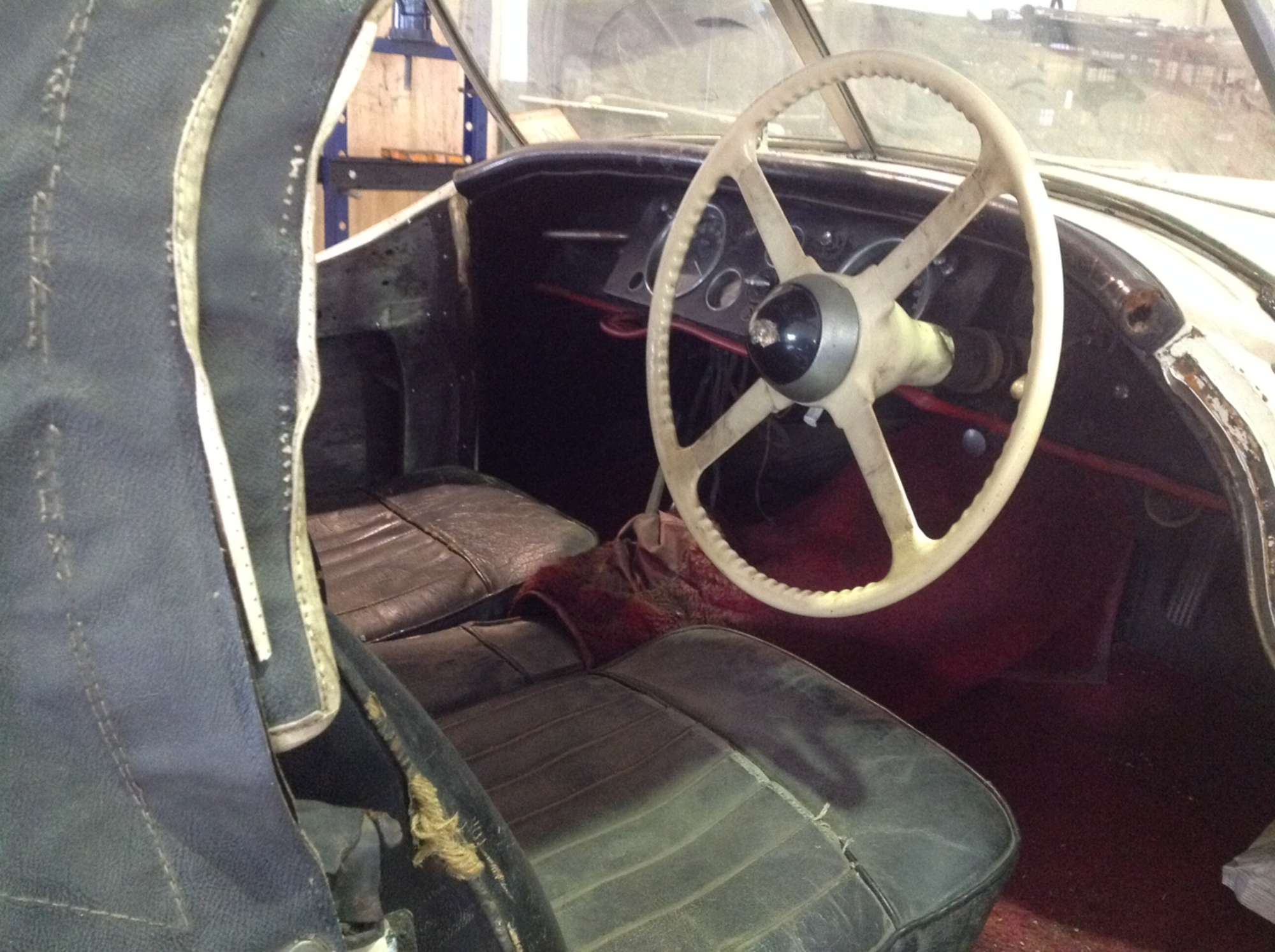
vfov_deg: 40.6
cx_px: 638
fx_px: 1287
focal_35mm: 35
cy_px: 476
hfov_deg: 52.7
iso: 500
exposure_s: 1/15
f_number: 2.4
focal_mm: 4.28
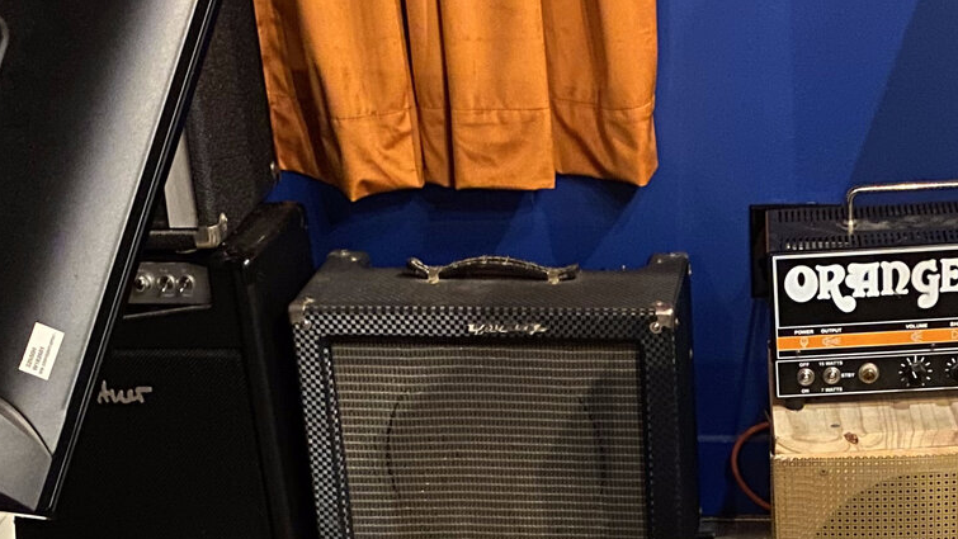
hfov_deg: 27.7
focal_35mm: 75
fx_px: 1906
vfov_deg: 15.1
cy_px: 757
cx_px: 755
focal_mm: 4.25
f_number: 1.8
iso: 400
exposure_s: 1/9
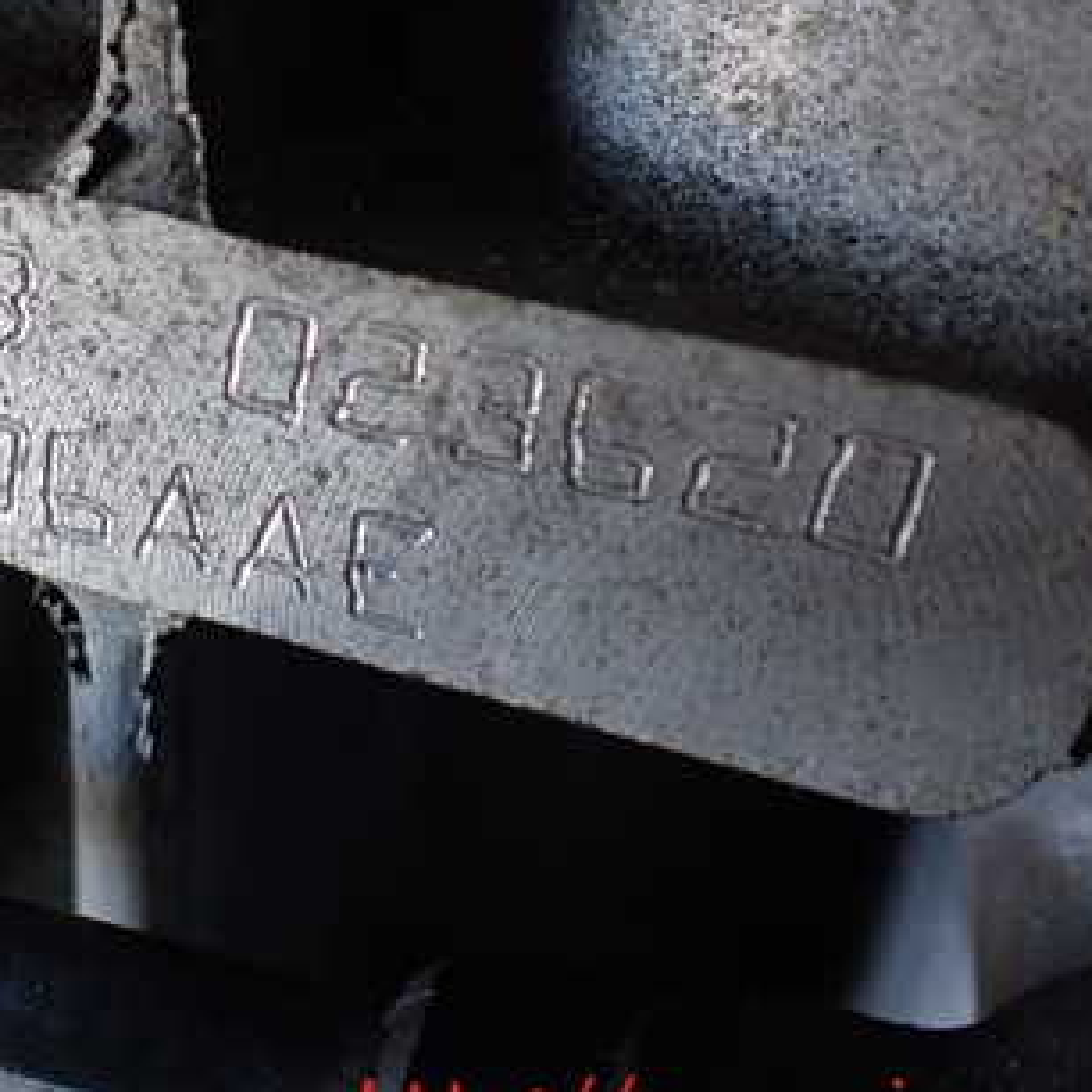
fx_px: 1856
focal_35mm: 52
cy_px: 357
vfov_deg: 32.5
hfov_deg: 31.2
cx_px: 96
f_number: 2.3
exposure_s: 1/125
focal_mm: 5.4
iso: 320
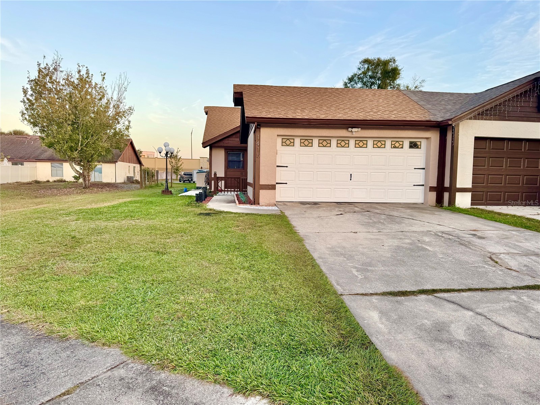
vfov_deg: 56.8
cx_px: 270
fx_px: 374
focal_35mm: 24
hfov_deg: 71.6
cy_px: 202
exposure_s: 1/419
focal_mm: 6.76
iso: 80
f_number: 1.78
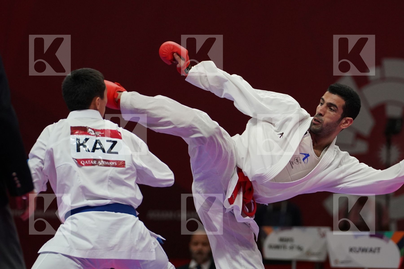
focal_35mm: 331
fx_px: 3714
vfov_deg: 4.2
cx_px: 202
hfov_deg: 6.2
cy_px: 134
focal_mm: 221
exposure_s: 1/1000
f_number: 4
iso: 2500
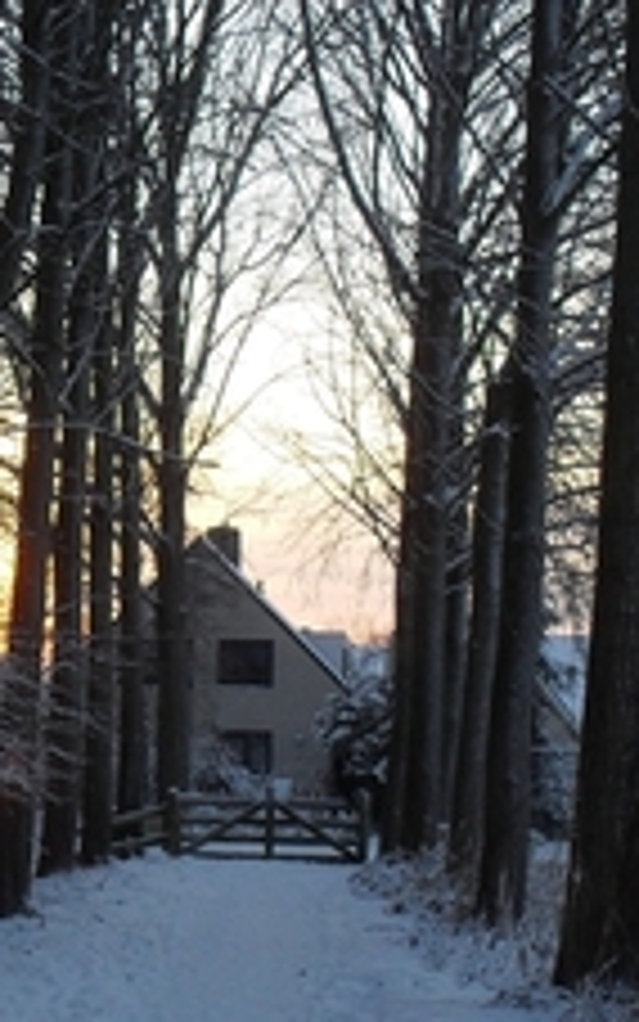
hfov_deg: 13.2
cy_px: 684
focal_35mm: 98
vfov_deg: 21.1
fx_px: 2729
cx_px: 9
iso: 100
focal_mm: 6.3
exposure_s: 1/180
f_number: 3.2
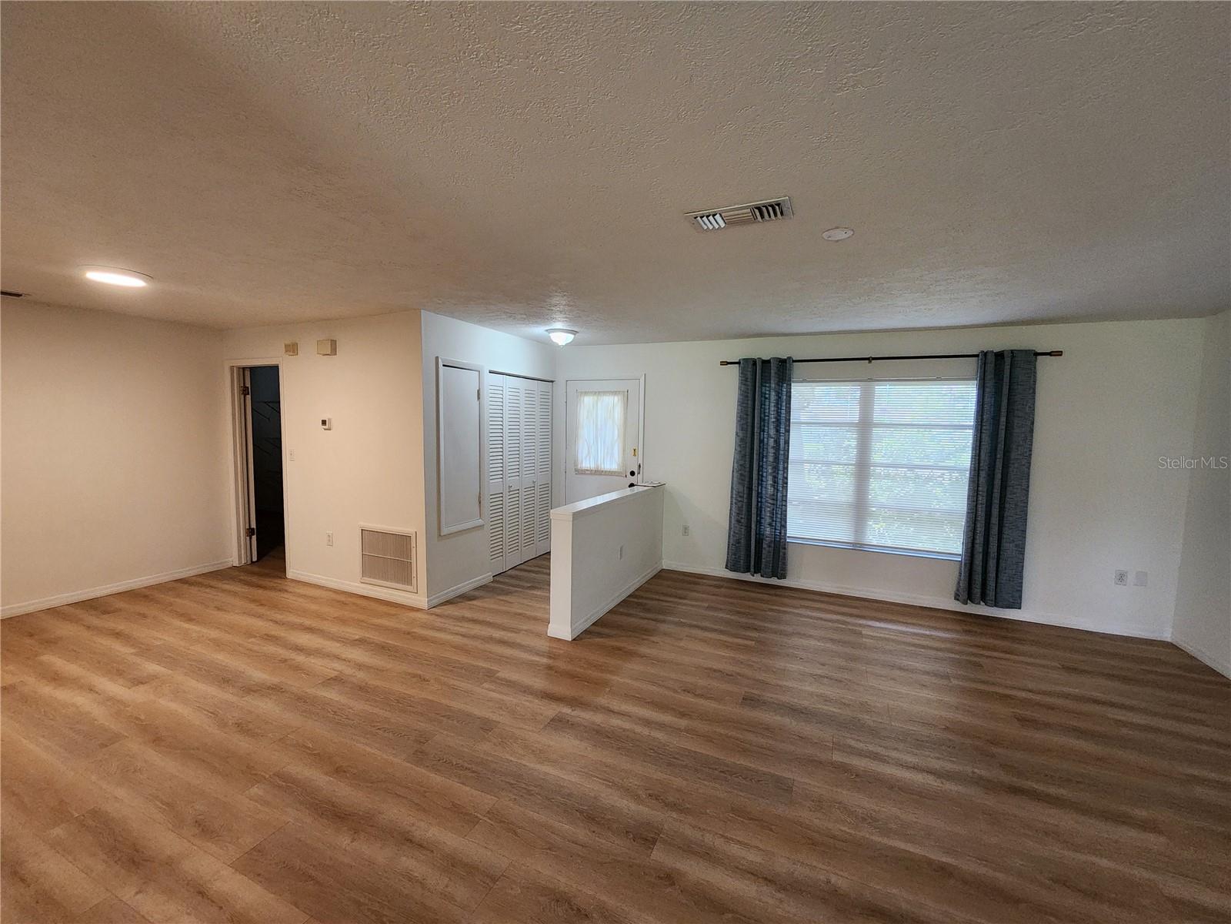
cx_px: 616
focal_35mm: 13
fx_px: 462
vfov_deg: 89.9
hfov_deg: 106.2
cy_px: 462
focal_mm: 2.2
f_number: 2.2
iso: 320
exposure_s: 1/60
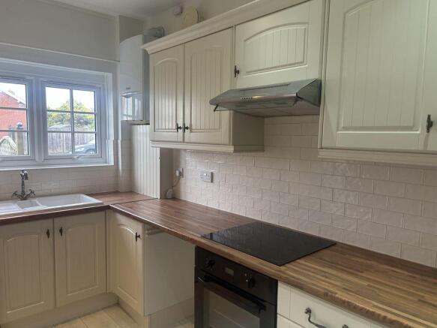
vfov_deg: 53.0
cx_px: 218
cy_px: 164
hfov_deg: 67.3
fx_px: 328
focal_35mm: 26
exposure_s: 1/100
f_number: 1.5
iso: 80
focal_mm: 5.7
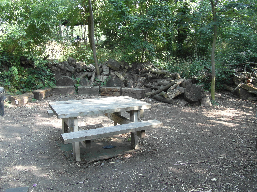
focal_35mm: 32
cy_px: 96
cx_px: 128
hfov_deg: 56.8
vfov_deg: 44.2
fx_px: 238
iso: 80
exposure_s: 1/30
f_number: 3.9
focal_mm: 5.3
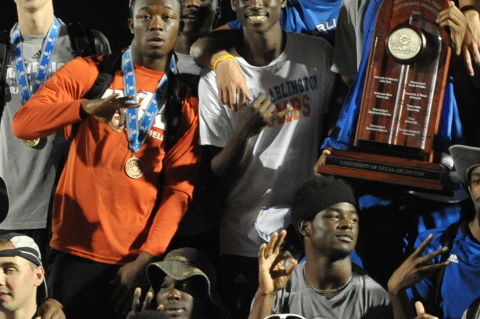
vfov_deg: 5.5
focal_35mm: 248
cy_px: 269
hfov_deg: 8.3
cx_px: 396
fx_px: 3303
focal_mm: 70
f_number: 4.5
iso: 2500
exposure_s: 1/100
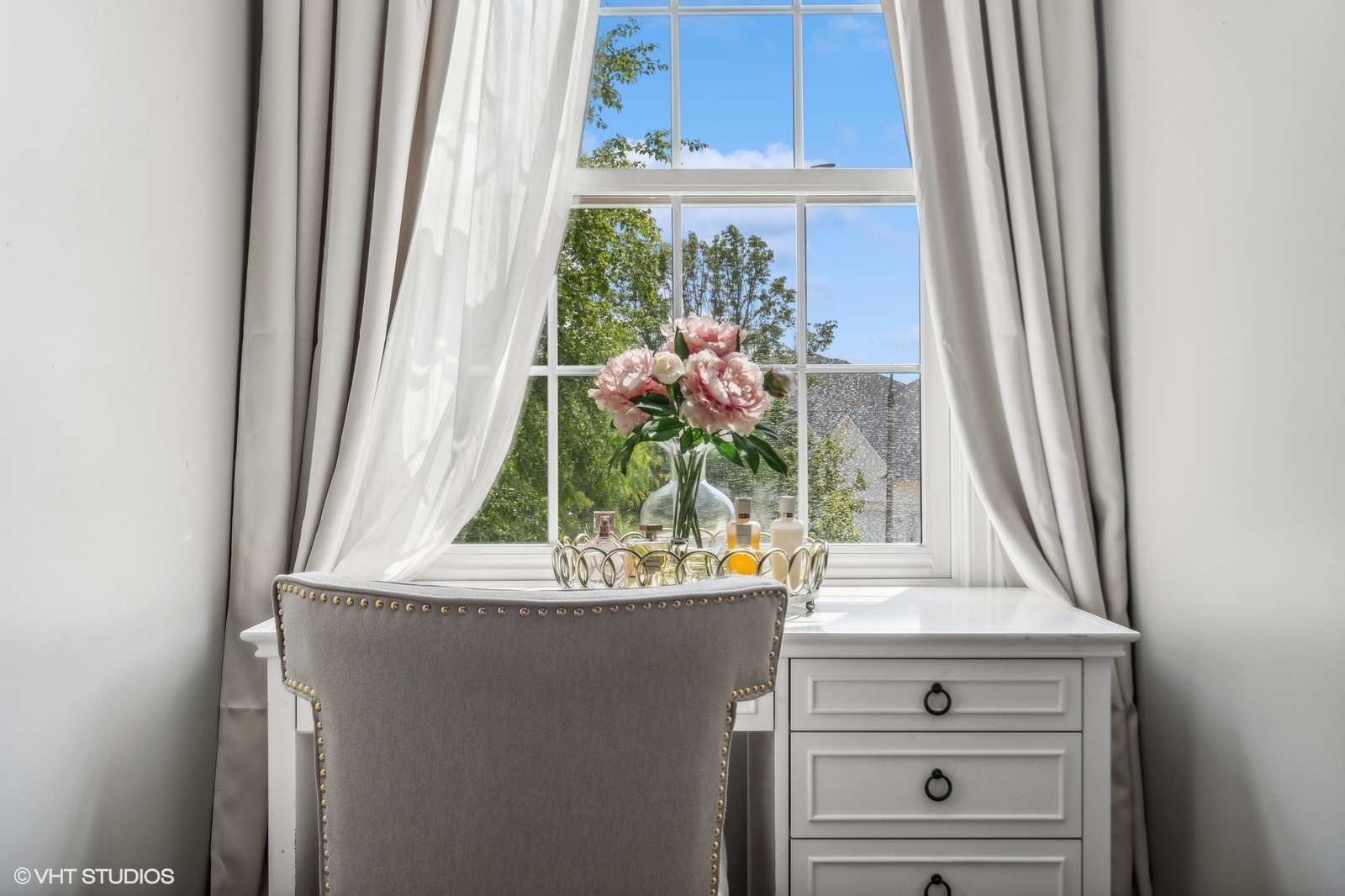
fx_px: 1345
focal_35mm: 36
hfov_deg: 53.1
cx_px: 672
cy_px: 448
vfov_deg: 36.9
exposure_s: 1/125
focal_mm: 24
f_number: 8
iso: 250
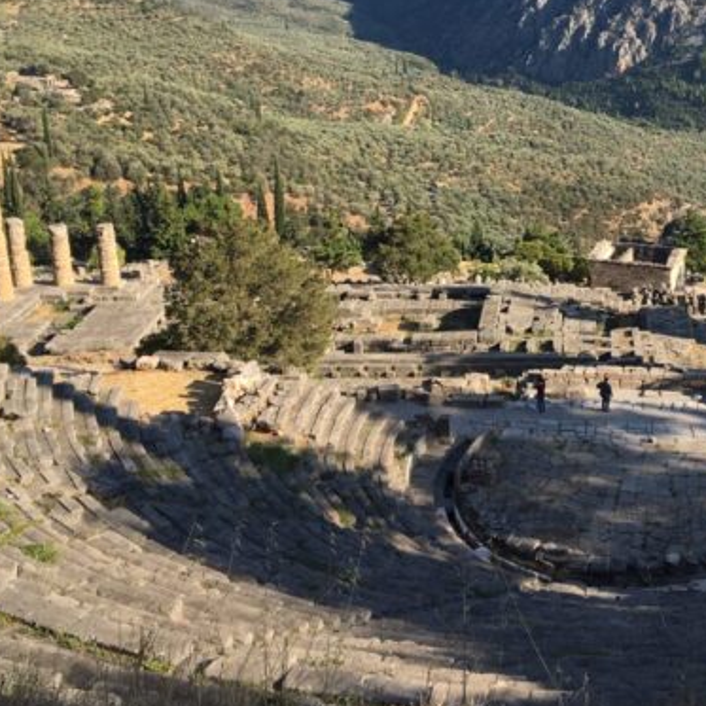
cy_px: 195
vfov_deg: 30.7
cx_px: 551
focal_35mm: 55
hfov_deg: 30.4
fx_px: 1269
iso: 25
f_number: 2.2
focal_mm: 4.15
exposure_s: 1/950
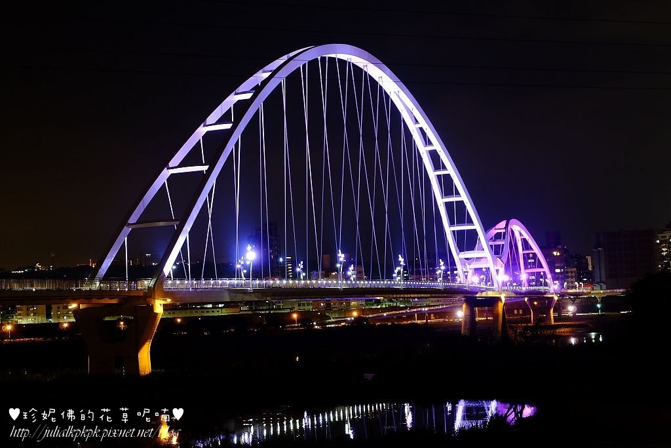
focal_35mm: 49
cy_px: 224
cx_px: 336
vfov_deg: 27.5
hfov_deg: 40.3
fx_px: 913
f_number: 5
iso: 800
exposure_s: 1/1.3
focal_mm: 32.5
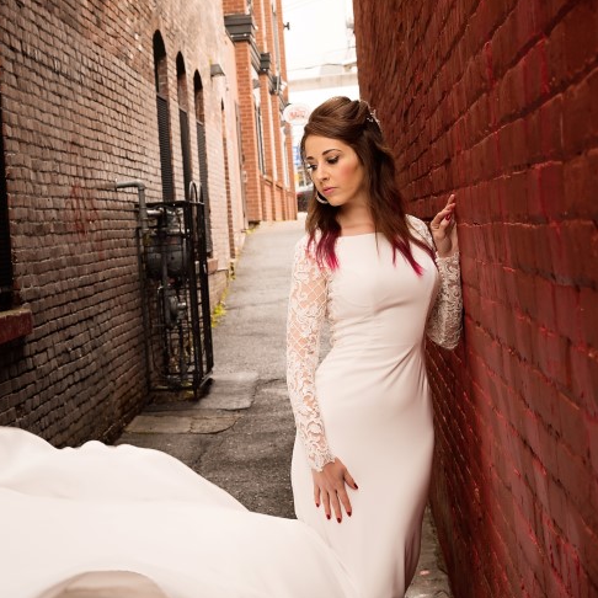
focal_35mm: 77
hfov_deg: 22.4
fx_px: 1505
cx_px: 196
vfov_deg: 22.5
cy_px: 256
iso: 400
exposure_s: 1/160
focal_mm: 40
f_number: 6.3
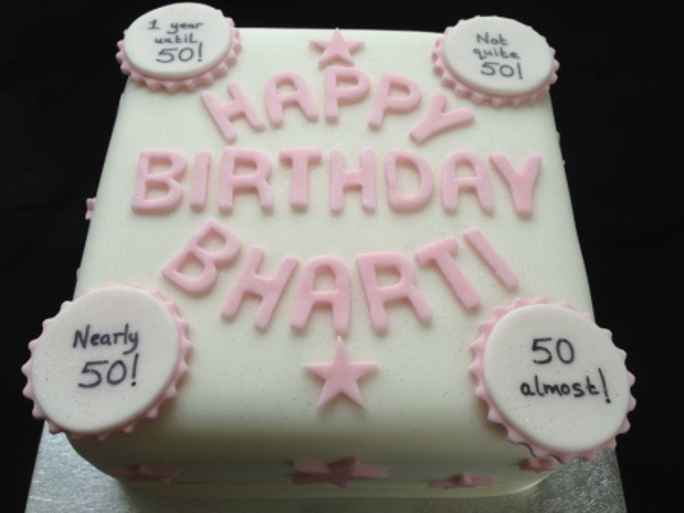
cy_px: 256
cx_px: 342
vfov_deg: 42.9
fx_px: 652
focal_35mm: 33
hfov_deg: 55.4
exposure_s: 1/30
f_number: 2.4
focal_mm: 4.12
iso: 50
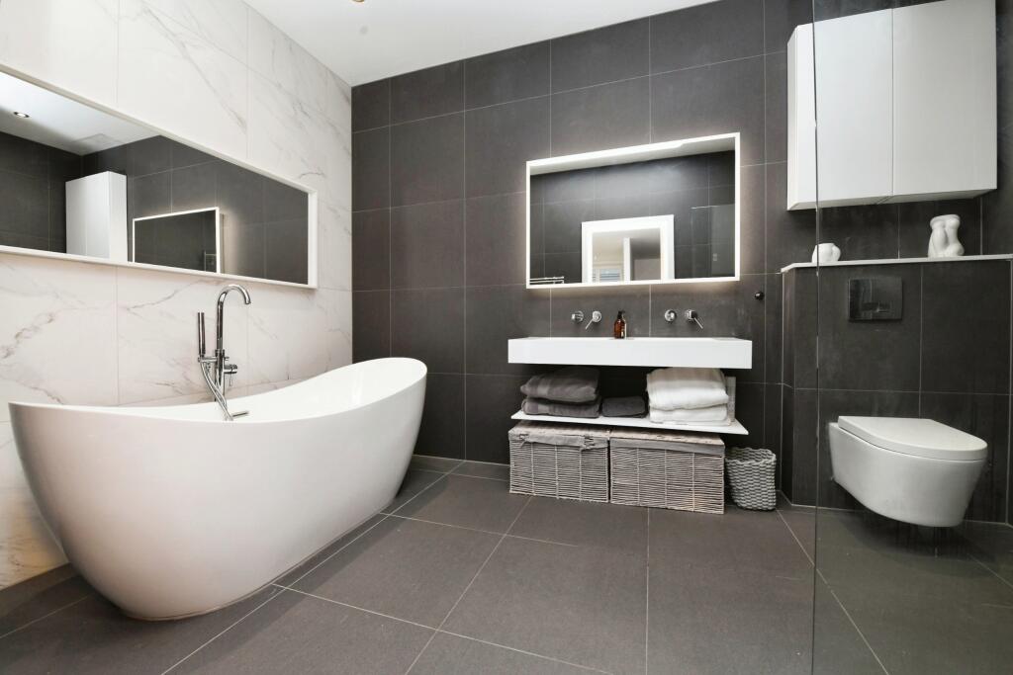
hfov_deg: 104.2
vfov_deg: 81.2
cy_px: 338
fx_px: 394
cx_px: 506
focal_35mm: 14
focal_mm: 14
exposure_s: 1/60
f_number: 10
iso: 800
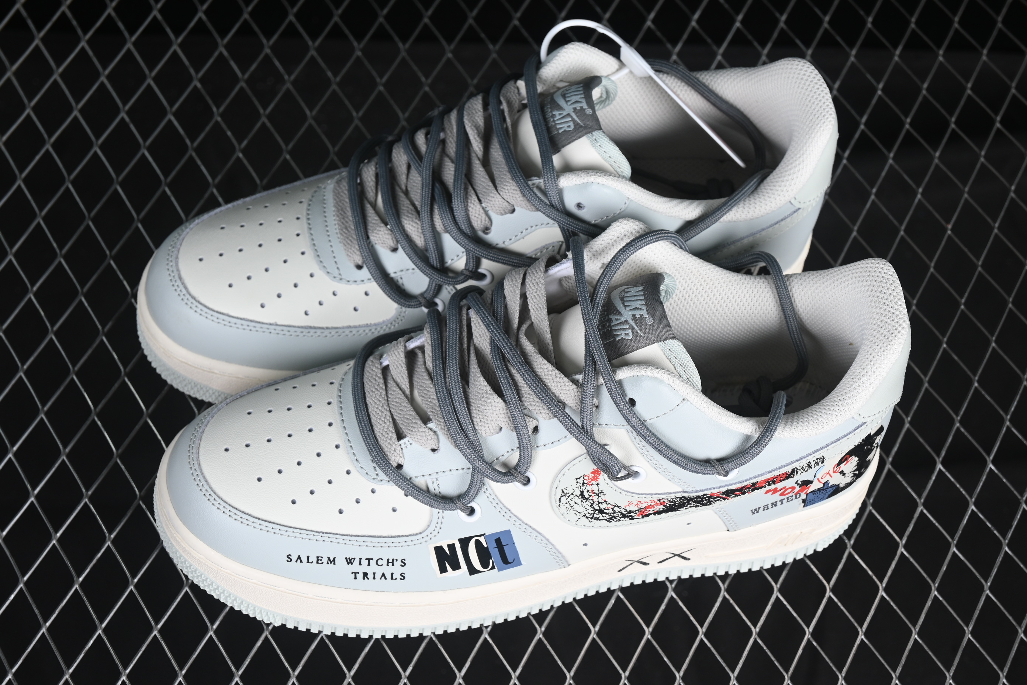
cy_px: 342
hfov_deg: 27.0
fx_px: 2139
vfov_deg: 18.2
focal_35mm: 75
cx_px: 514
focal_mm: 50
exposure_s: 1/60
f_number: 7.1
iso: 160
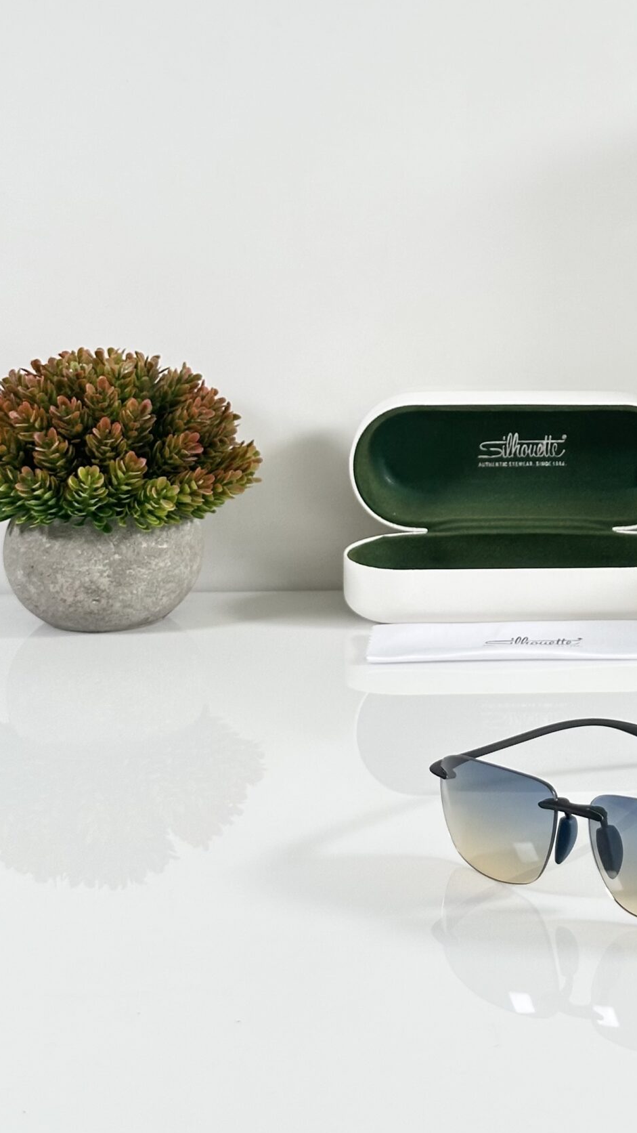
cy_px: 269
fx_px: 2402
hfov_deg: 14.9
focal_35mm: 80
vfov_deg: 26.2
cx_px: 623
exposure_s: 1/113
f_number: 1.78
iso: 80
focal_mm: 6.86
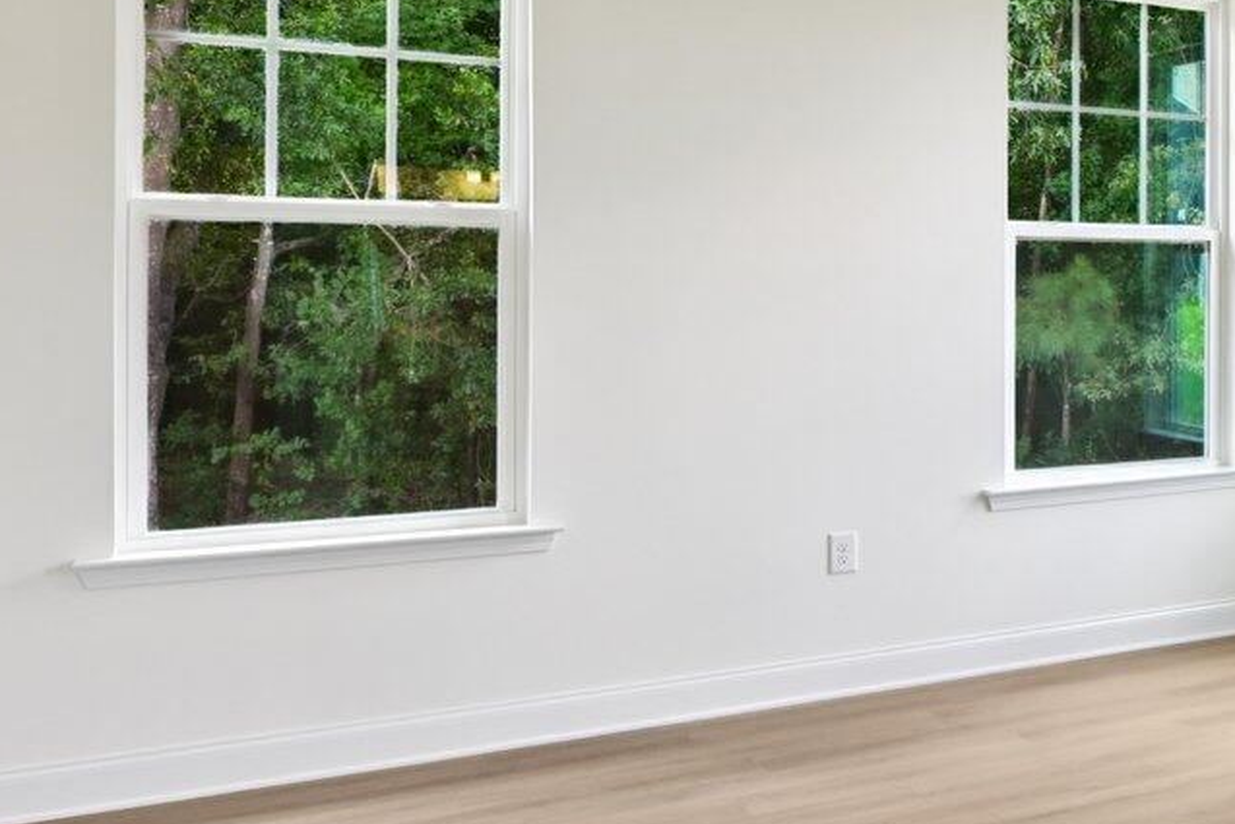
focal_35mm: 45
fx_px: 1544
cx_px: 1532
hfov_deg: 33.9
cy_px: 269
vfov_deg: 29.7
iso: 200
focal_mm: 14
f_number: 8
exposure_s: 1/40
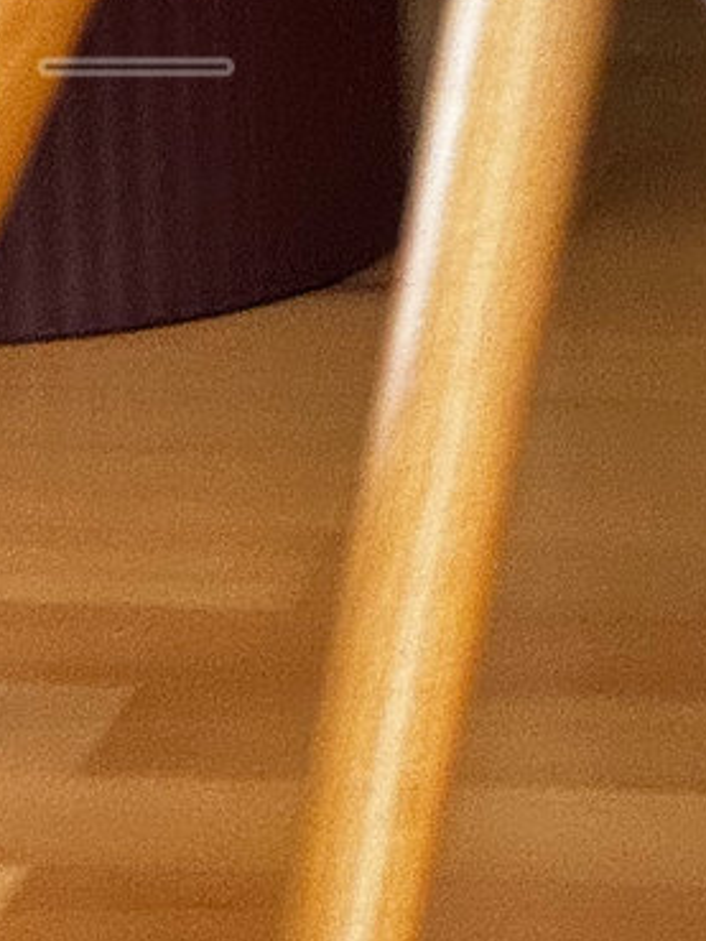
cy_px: -59
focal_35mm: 334
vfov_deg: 5.9
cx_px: -196
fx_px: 9077
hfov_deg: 4.4
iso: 200
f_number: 2.8
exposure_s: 1/63
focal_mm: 9
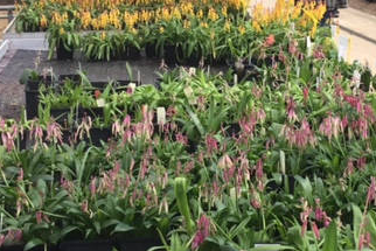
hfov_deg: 31.2
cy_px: 65
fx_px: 669
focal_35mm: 64
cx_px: 248
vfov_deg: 21.1
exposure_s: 1/100
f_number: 2.4
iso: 25
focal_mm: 3.3
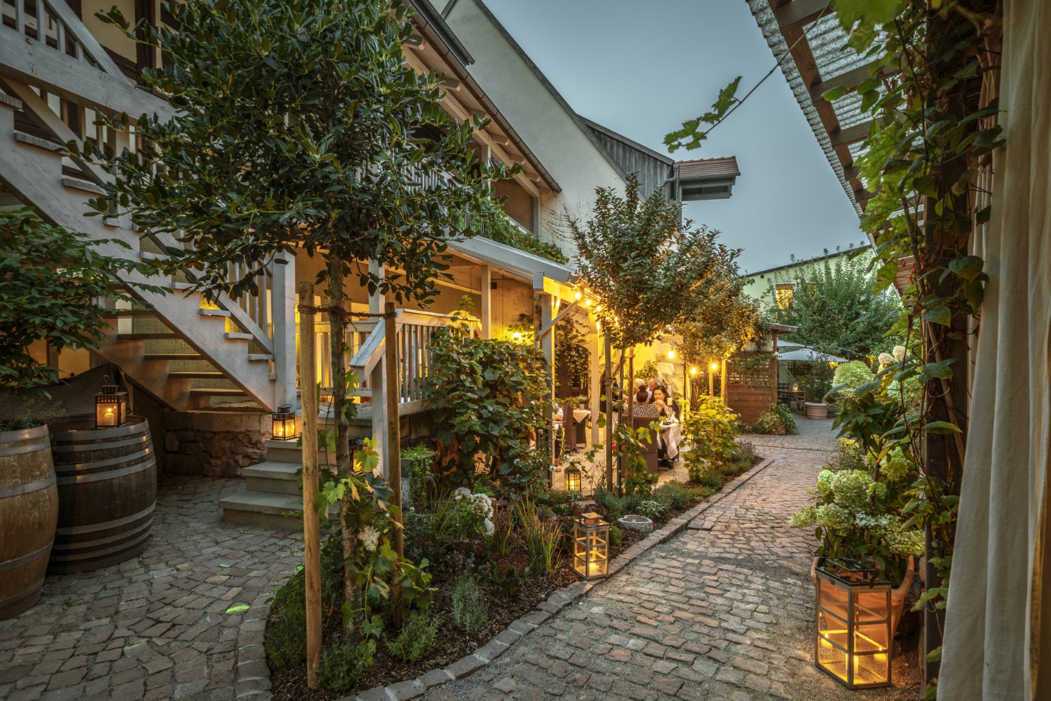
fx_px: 526
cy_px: 350
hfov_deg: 90.0
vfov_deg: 67.4
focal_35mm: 18
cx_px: 526
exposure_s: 1
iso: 200
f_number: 8
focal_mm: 18
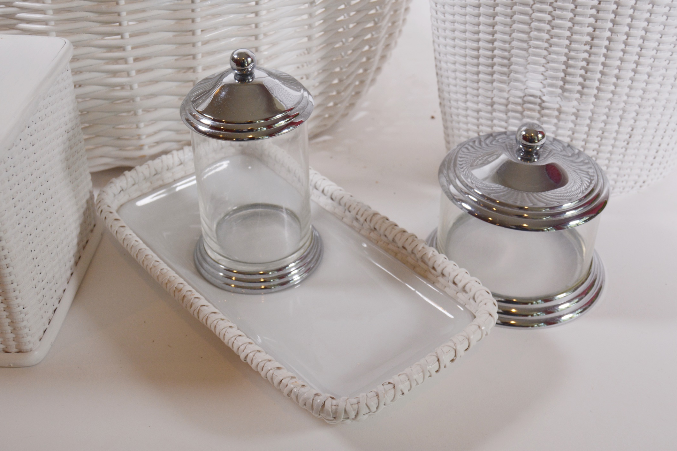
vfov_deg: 29.2
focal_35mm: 46
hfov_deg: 42.7
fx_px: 865
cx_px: 367
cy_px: 187
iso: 320
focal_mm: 26
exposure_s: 1/125
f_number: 5.6
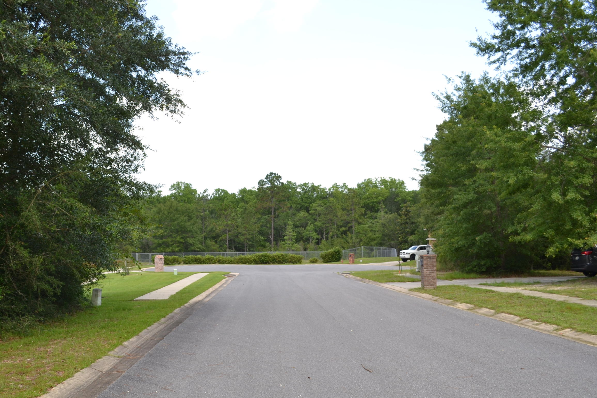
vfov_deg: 37.9
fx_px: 580
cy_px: 205
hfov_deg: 53.9
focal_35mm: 35
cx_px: 226
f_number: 5
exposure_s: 1/200
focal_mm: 18
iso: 100
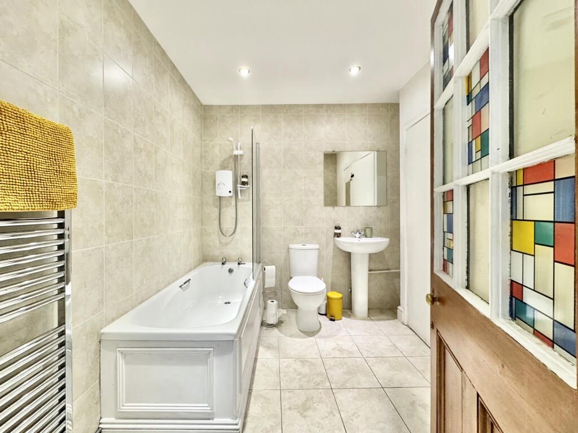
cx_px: 289
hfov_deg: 102.1
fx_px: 234
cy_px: 216
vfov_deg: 85.7
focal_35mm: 14
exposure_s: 1/100
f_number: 2.2
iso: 250
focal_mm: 2.22
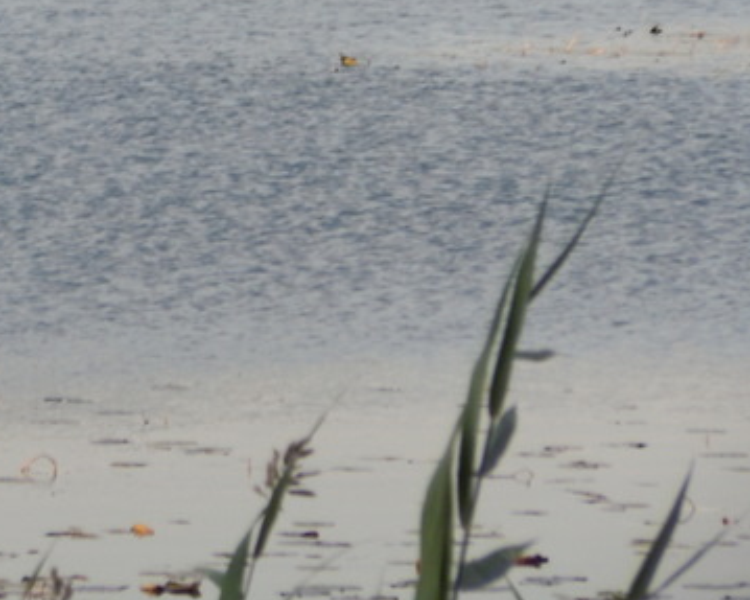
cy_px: 48
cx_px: -29
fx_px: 9453
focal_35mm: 426
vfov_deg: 3.6
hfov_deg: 4.5
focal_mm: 35
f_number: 5.6
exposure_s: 1/125
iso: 100
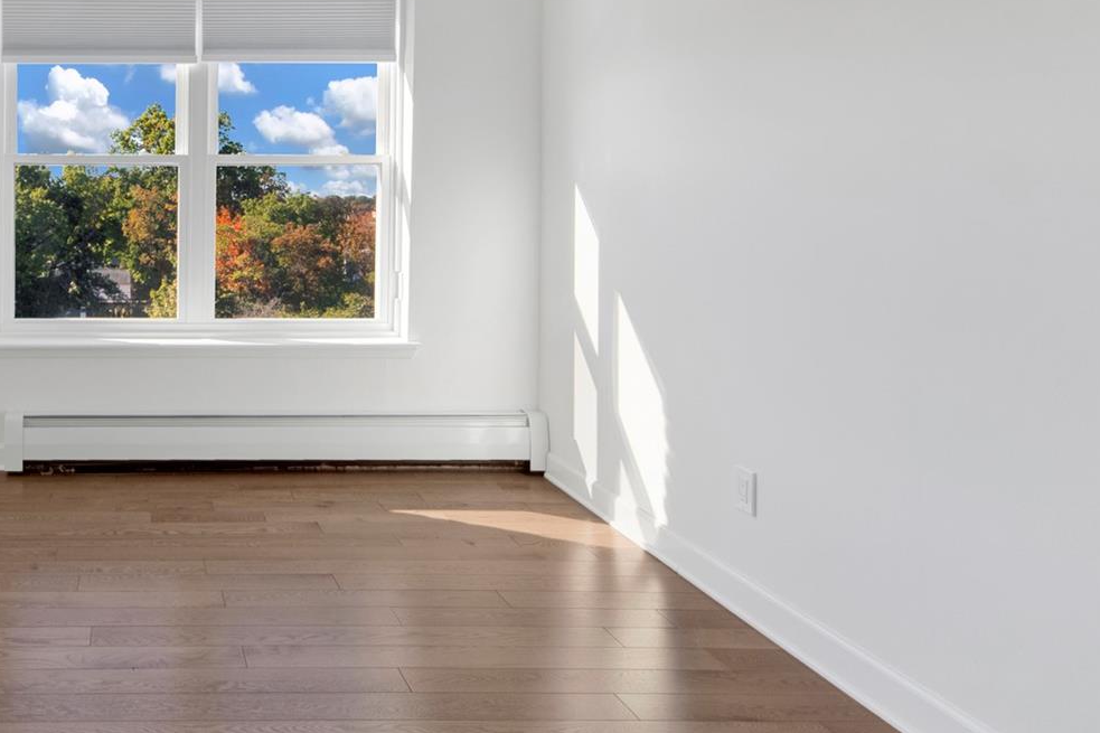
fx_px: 764
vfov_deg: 50.4
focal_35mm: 25
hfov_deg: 66.7
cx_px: 264
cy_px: 245
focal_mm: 8
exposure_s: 1/80
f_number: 8
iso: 100
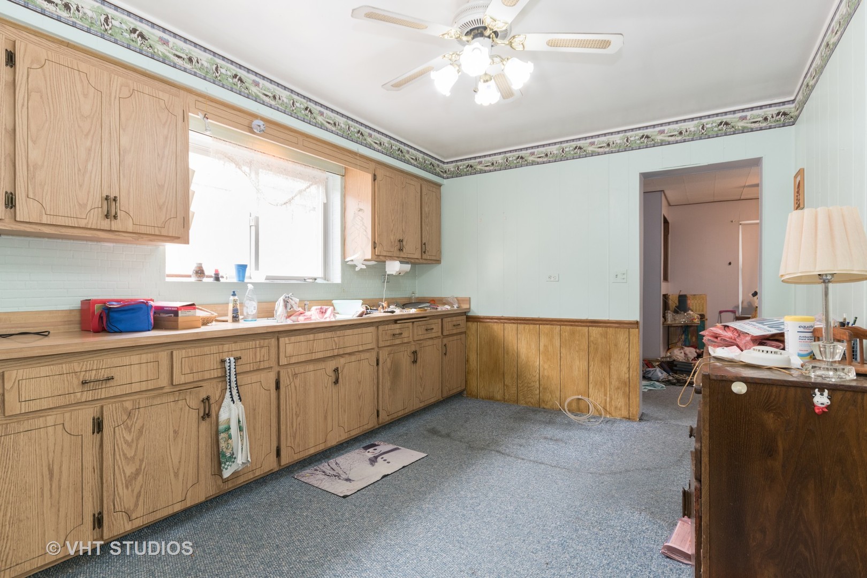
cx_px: 434
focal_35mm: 18
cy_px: 289
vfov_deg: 67.4
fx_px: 433
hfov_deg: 90.0
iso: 200
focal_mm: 12
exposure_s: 1/3
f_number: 8
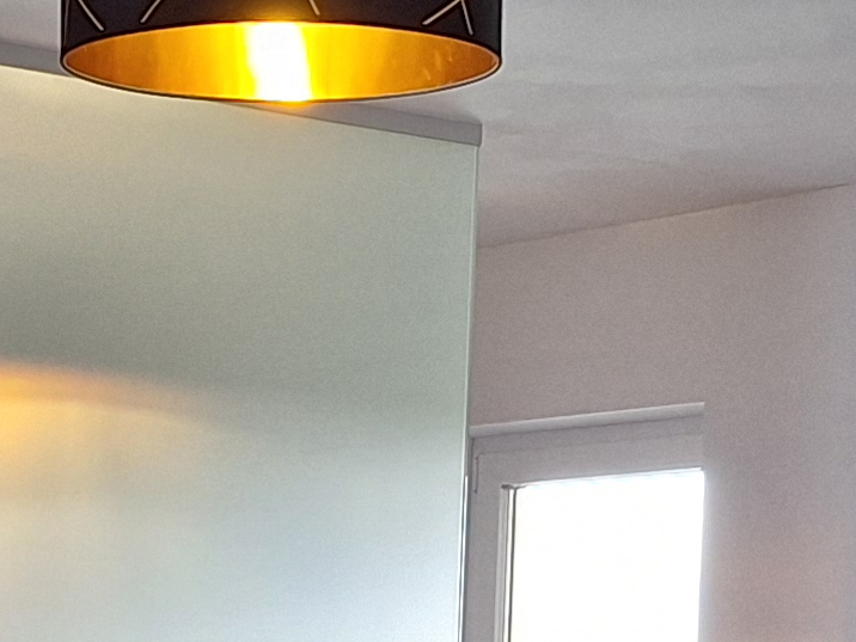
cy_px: 759
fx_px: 3239
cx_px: 116
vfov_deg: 11.1
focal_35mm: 131
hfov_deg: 14.9
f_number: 1.8
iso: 40
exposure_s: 1/50
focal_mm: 5.54
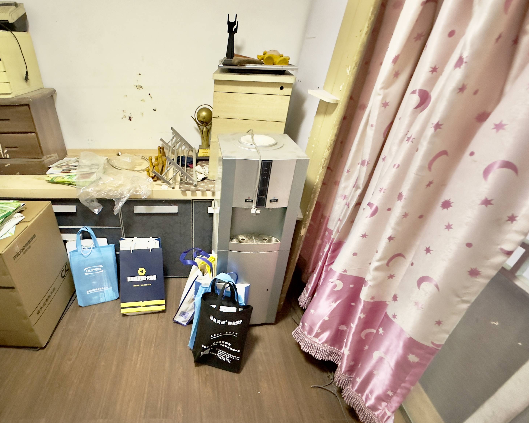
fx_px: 297
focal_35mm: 19
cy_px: 219
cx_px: 194
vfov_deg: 70.8
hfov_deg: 81.5
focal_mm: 2.22
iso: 1000
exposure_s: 1/34
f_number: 2.2
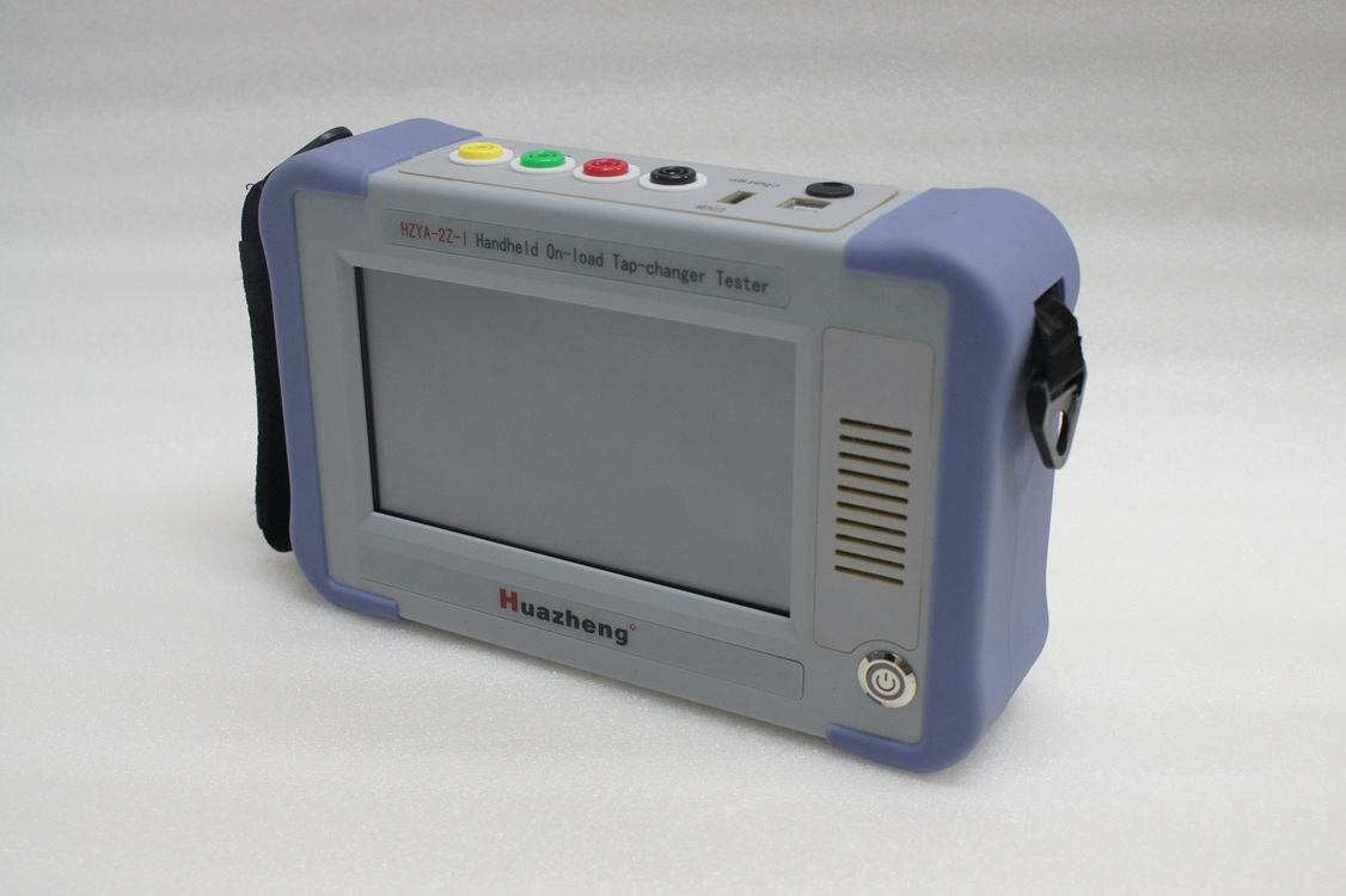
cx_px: 673
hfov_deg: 43.6
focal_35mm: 45
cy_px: 448
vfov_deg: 29.8
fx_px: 1682
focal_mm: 30
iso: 800
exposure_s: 1/50
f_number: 5
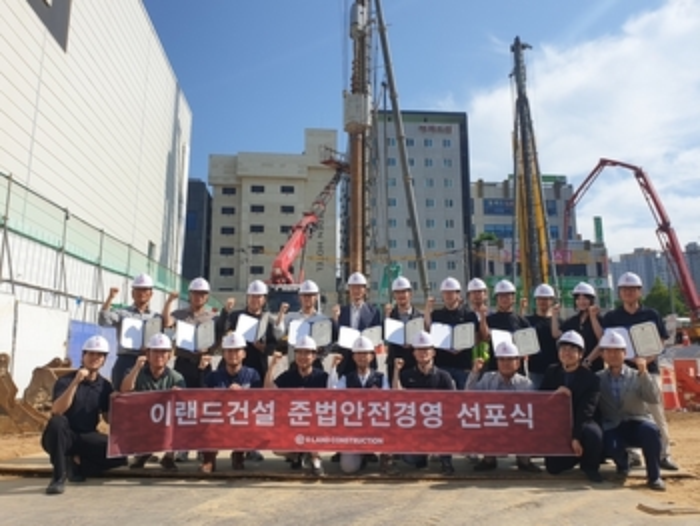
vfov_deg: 53.1
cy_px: 263
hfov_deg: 67.3
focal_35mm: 26
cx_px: 350
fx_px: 526
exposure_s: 1/1972
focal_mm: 4.3
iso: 50
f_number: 2.4
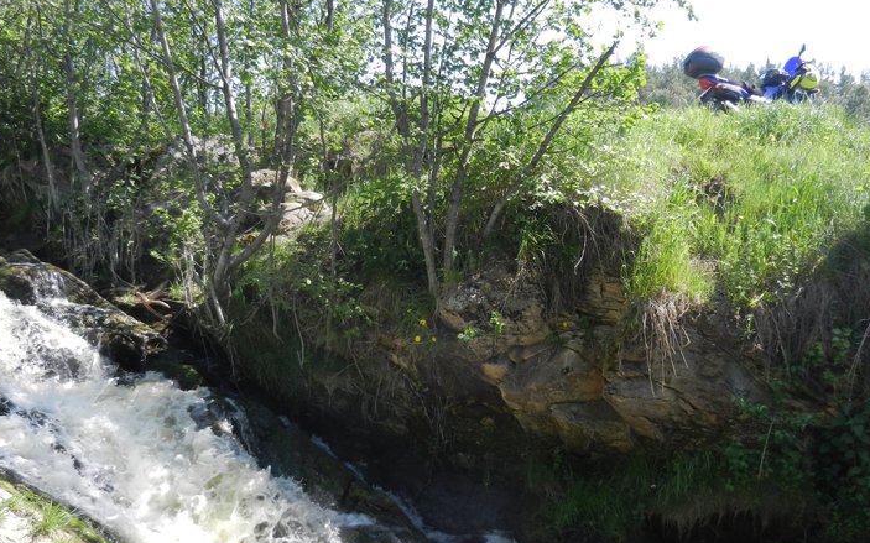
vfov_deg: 36.2
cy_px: 313
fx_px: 830
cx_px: 457
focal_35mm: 35
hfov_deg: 55.3
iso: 160
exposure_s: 1/400
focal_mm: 5.1
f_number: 3.6
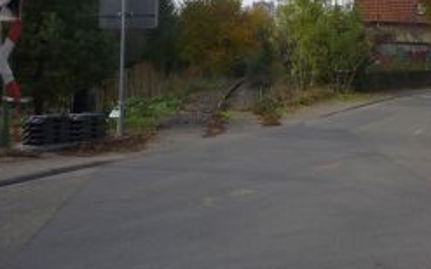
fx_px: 775
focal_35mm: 66
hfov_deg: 30.0
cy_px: 47
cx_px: 370
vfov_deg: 19.4
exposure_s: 1/400
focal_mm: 5.2
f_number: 4.5
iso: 100
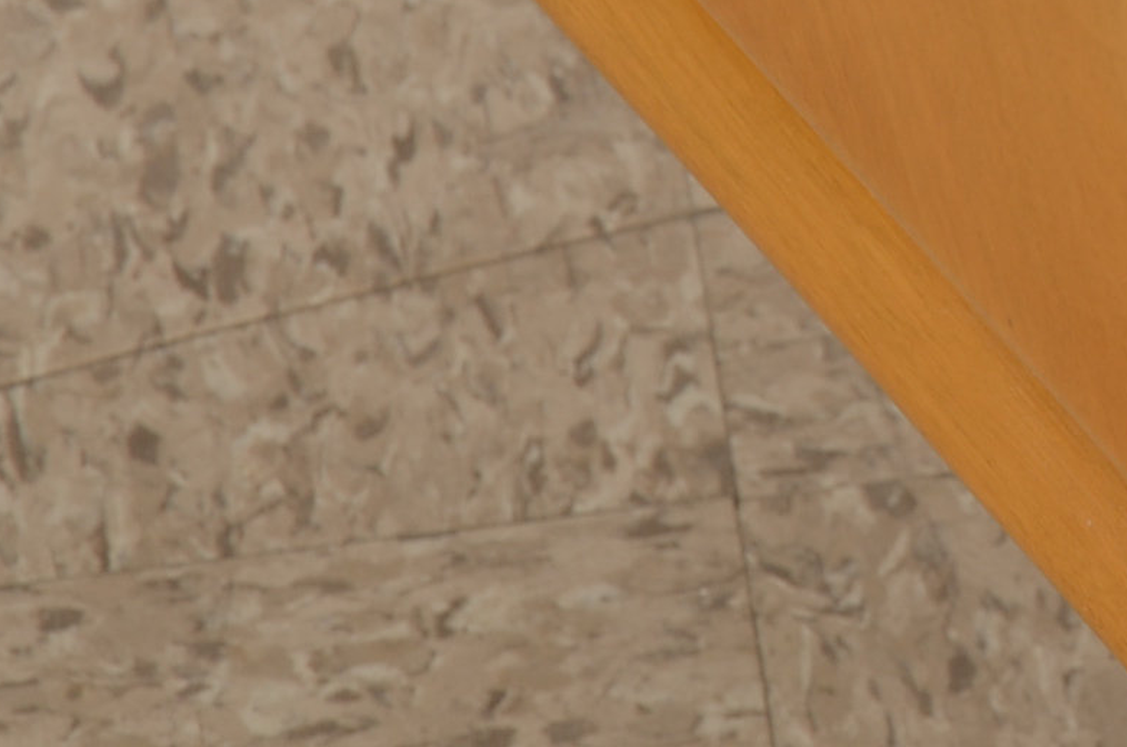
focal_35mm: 498
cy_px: -236
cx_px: 1773
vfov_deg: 2.7
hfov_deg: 4.1
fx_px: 15548
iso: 125
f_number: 18
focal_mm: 105
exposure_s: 1/100
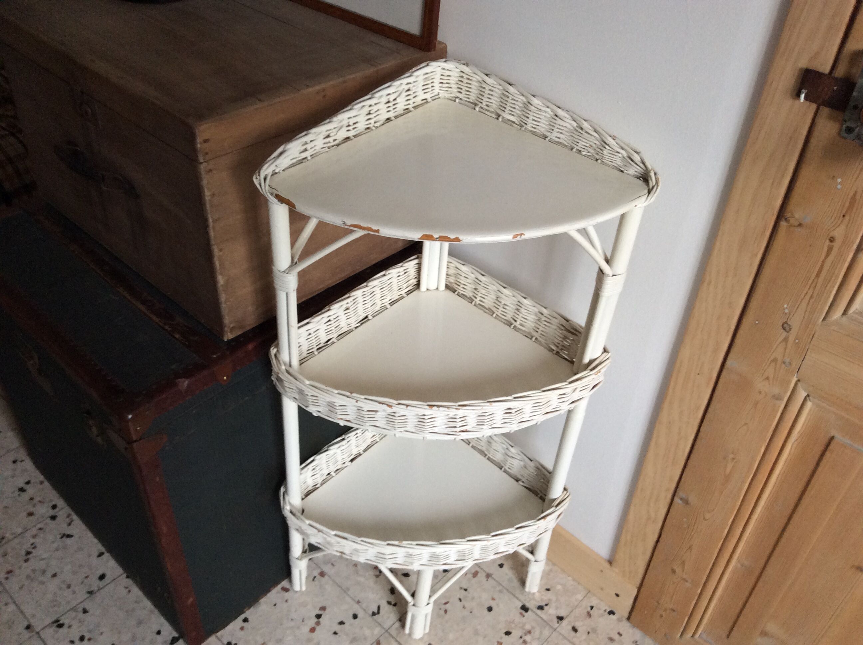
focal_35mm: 32
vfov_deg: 44.1
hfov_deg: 56.9
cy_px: 322
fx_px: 797
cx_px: 432
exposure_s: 1/25
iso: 80
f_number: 2.4
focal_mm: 3.3
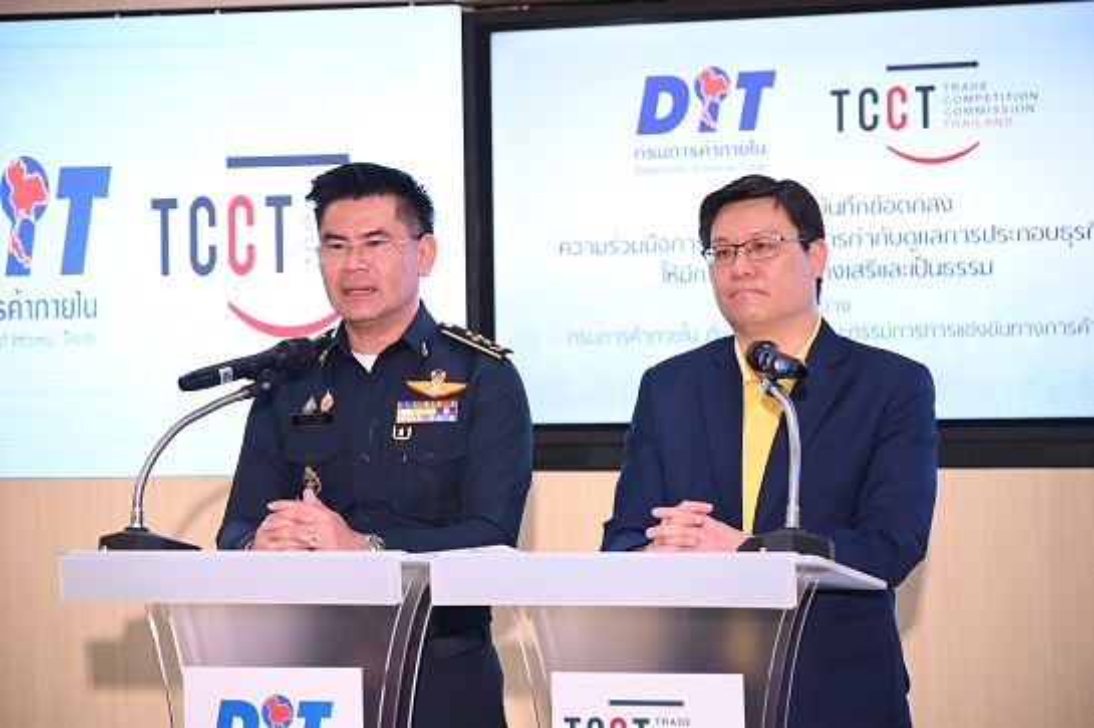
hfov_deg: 17.1
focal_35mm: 120
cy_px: 364
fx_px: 3645
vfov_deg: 11.4
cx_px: 547
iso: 1250
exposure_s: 1/80
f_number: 4
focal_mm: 120
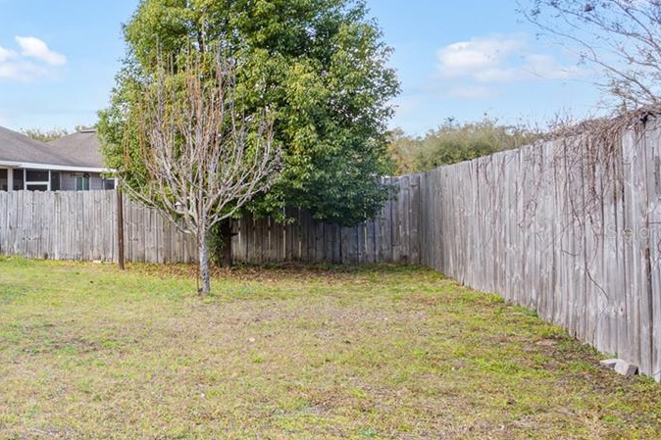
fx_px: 698
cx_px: -90
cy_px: 231
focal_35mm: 38
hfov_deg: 39.8
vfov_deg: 35.0
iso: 250
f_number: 11
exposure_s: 1/10
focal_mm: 16
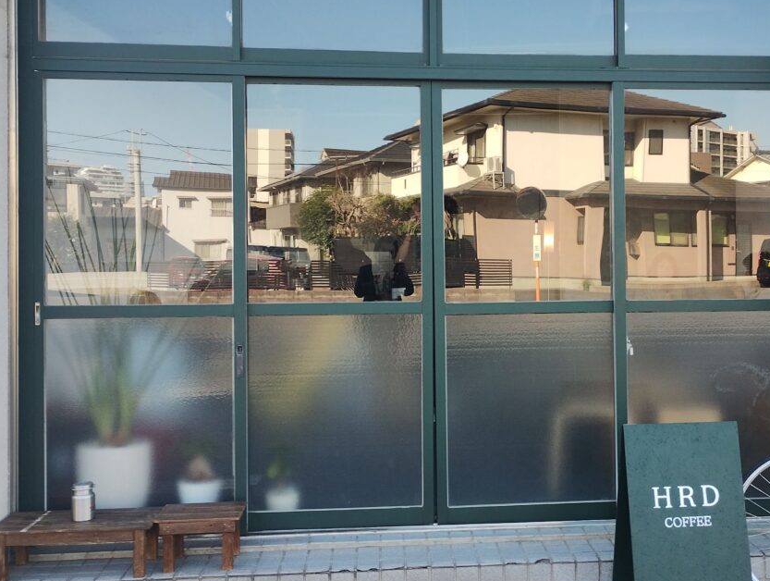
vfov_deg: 33.7
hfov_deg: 43.4
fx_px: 958
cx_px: 484
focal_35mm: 43
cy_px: 264
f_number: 1.8
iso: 170
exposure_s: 1/100
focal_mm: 4.27
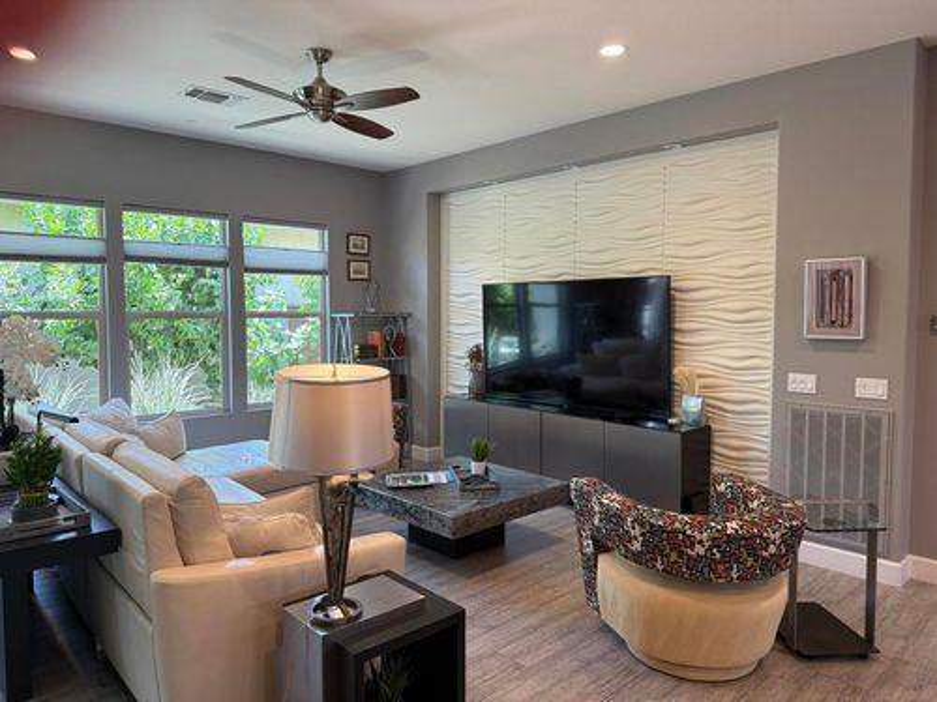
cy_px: 351
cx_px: 468
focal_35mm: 24
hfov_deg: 71.6
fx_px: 650
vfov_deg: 56.8
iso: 160
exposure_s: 1/120
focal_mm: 6.76
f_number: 1.78
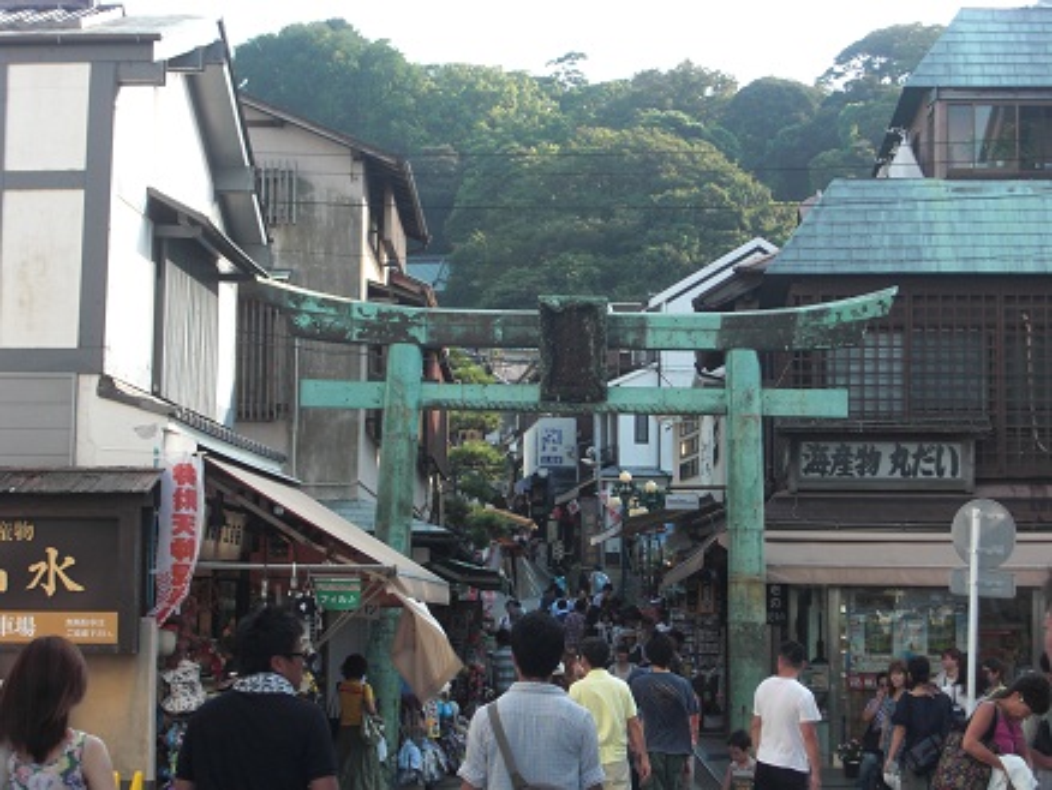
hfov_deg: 24.7
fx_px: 2402
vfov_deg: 18.7
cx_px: 526
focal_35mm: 79
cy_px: 395
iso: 50
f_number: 4.6
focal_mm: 13.9
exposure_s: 1/100
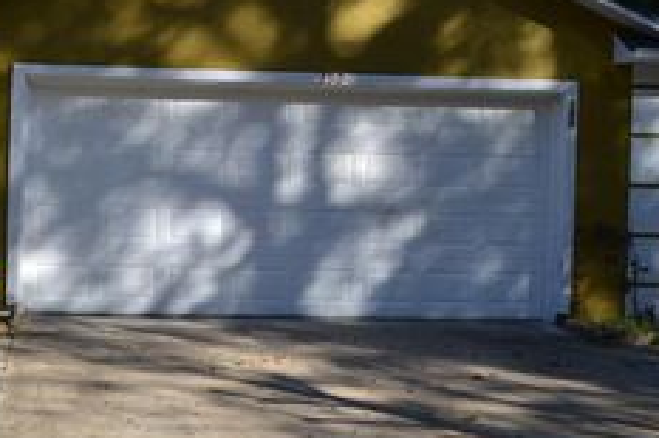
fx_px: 1061
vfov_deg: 23.2
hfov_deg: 33.5
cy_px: 137
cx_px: 133
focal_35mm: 58
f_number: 5.6
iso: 100
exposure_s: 1/125
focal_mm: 18
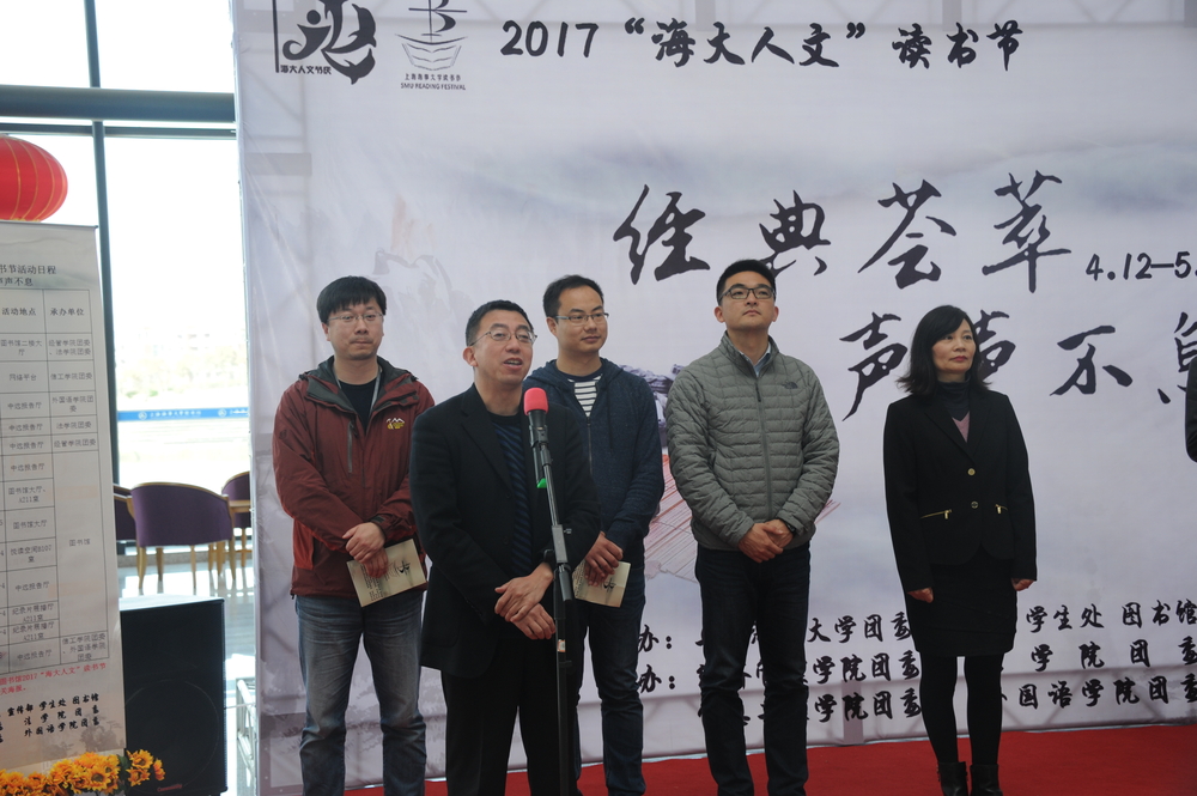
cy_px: 398
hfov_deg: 35.7
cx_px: 598
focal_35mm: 56
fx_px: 1860
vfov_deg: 24.2
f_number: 5.6
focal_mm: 56
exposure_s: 1/125
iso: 800
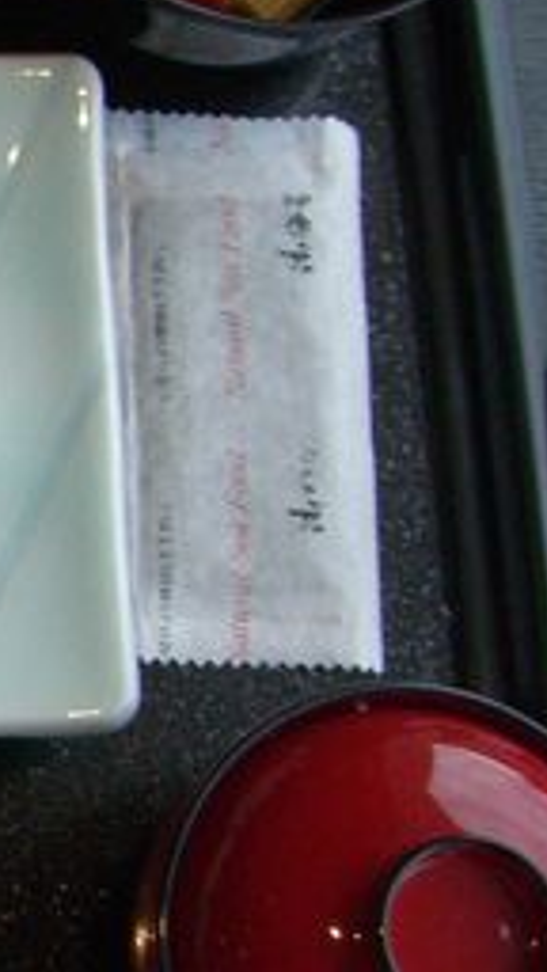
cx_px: -612
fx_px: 2707
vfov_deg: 20.4
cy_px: 442
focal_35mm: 105
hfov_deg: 10.4
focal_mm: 6.2
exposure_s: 1/100
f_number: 2.7
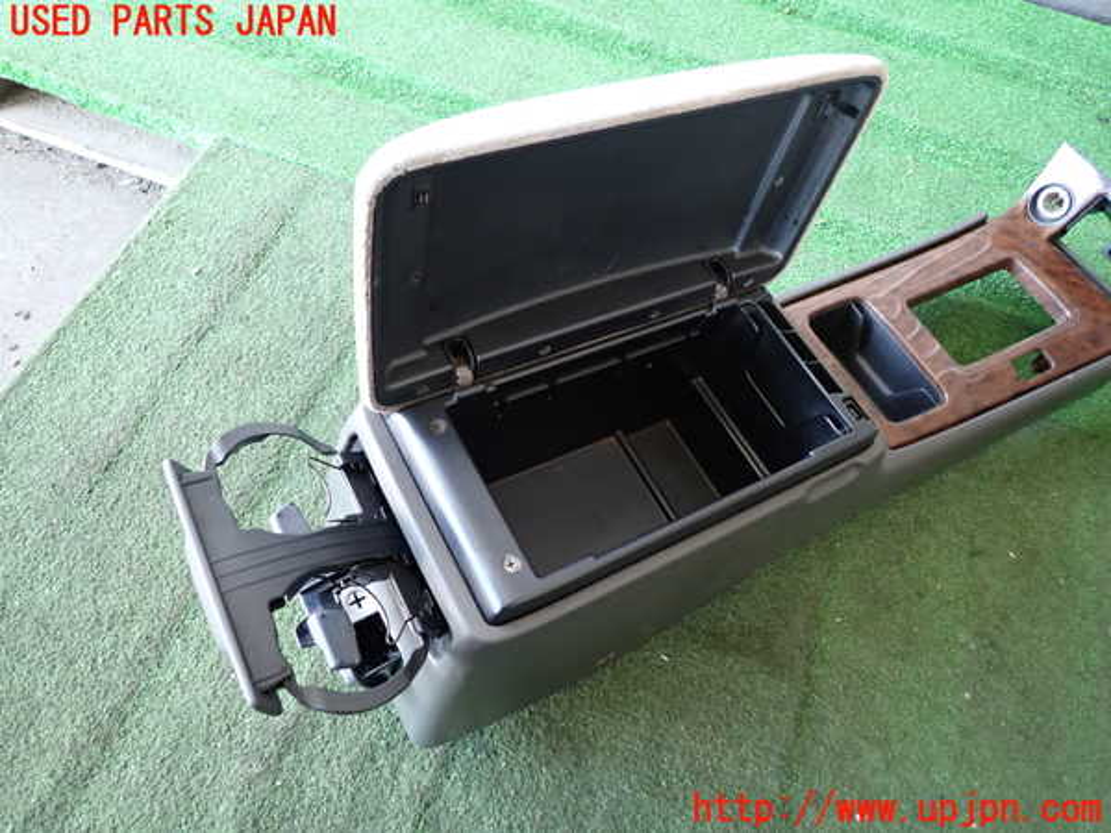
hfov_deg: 69.4
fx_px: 802
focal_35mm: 25
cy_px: 416
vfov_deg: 54.9
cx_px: 556
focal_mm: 4.5
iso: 400
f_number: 2
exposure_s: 1/30
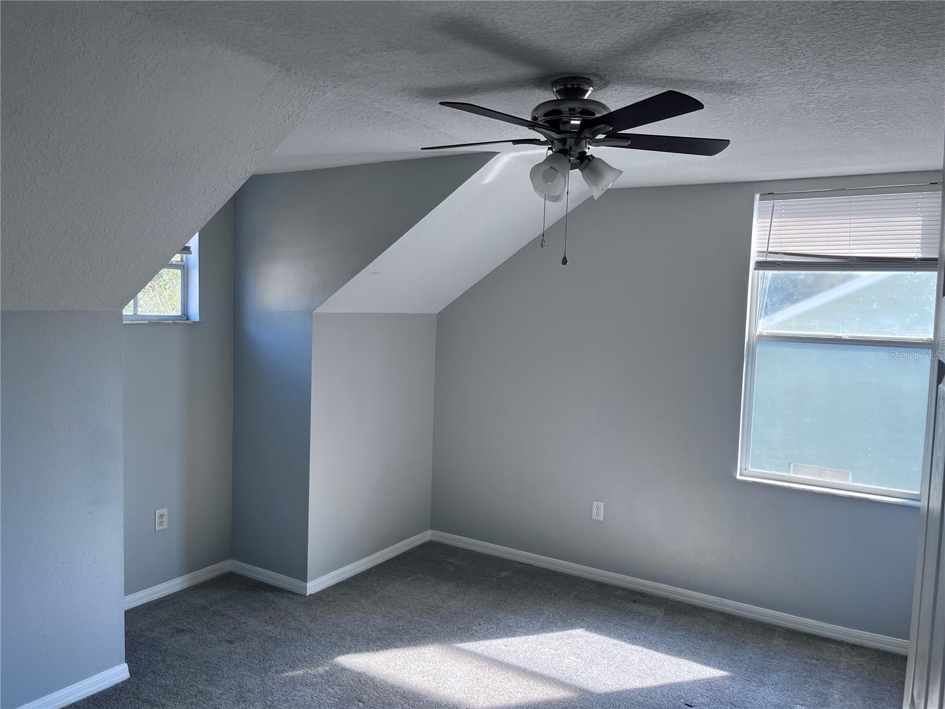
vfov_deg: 53.1
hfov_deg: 67.3
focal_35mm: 26
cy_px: 354
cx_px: 472
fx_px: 710
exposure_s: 1/290
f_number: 1.6
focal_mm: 5.1
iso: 50
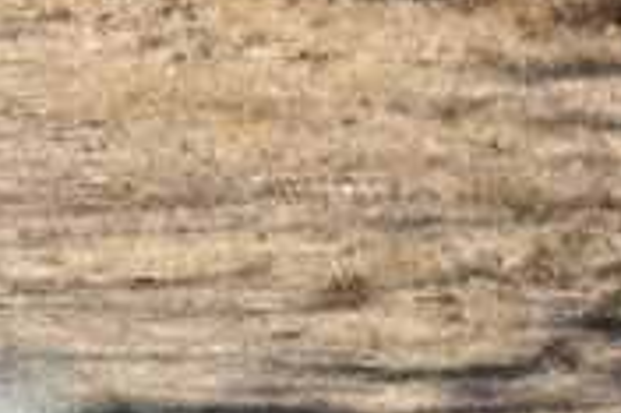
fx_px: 10668
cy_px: -688
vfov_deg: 2.2
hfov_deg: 3.3
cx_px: -970
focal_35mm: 619
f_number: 8
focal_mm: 85
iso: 100
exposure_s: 1/250
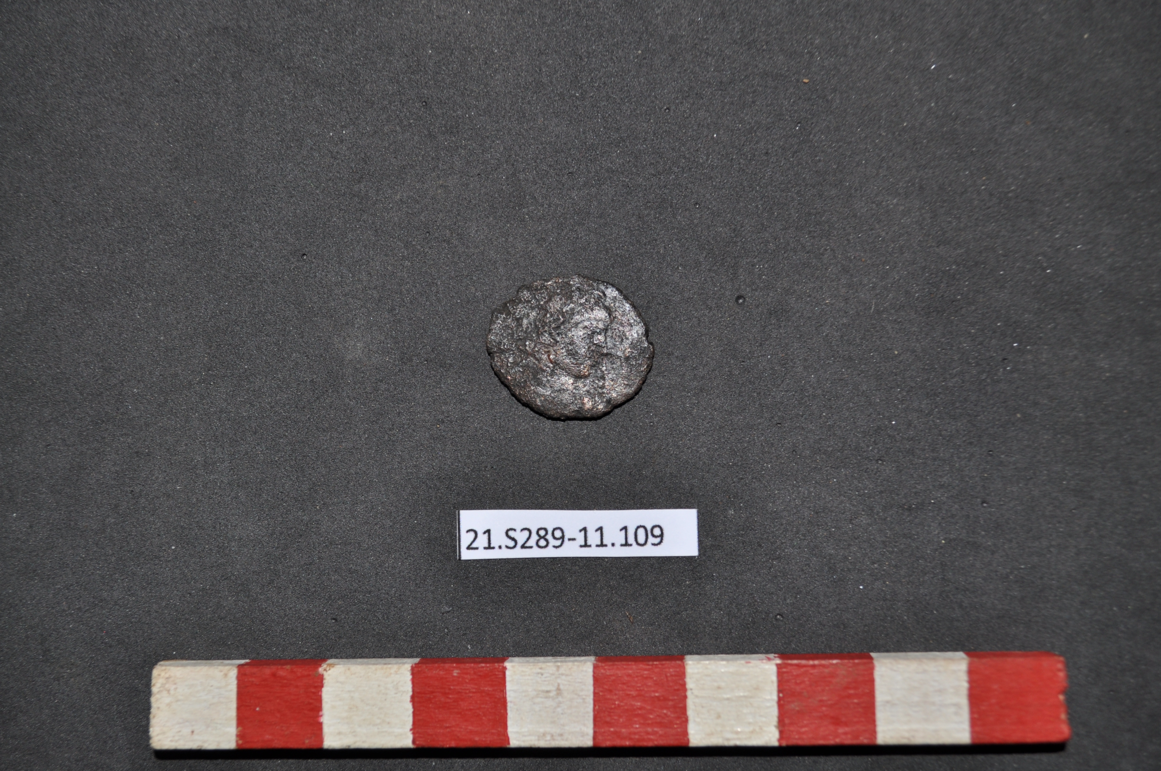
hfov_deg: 41.2
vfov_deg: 28.0
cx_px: 580
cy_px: 386
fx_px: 1546
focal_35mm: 48
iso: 200
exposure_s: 1/125
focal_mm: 32
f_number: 5.6
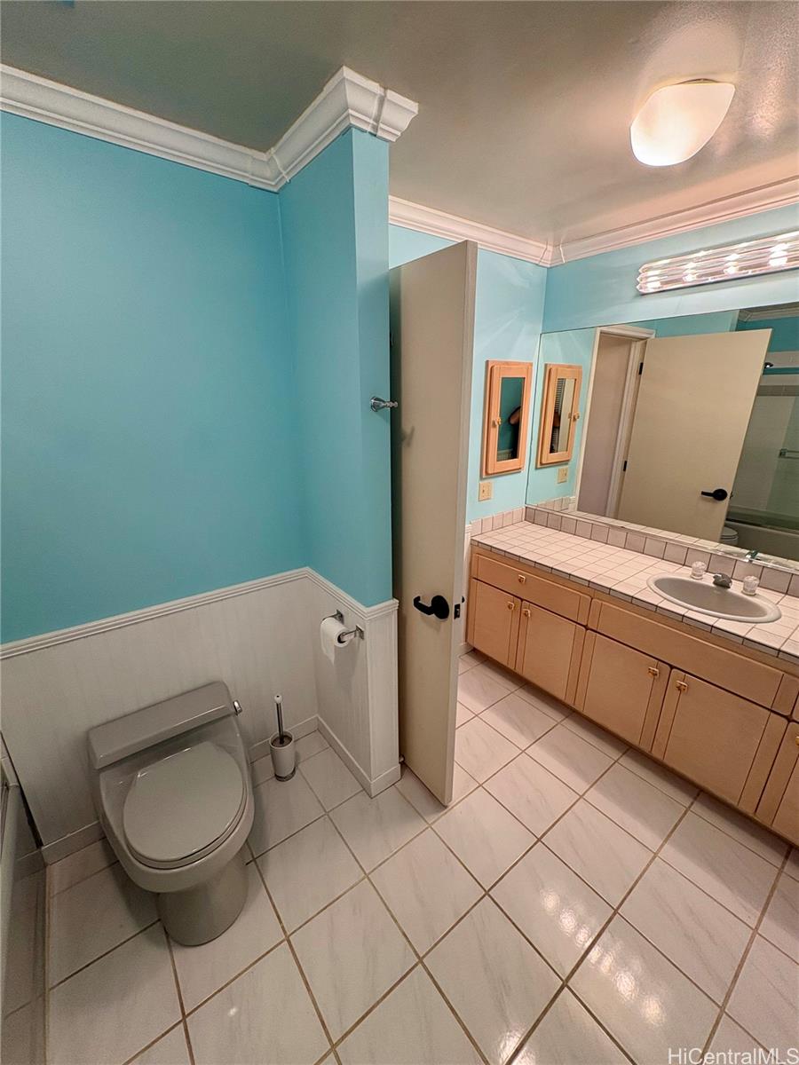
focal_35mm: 14
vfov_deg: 102.1
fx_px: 431
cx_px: 400
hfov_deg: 85.7
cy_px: 532
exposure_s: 1/60
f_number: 2.2
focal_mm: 2.22
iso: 160
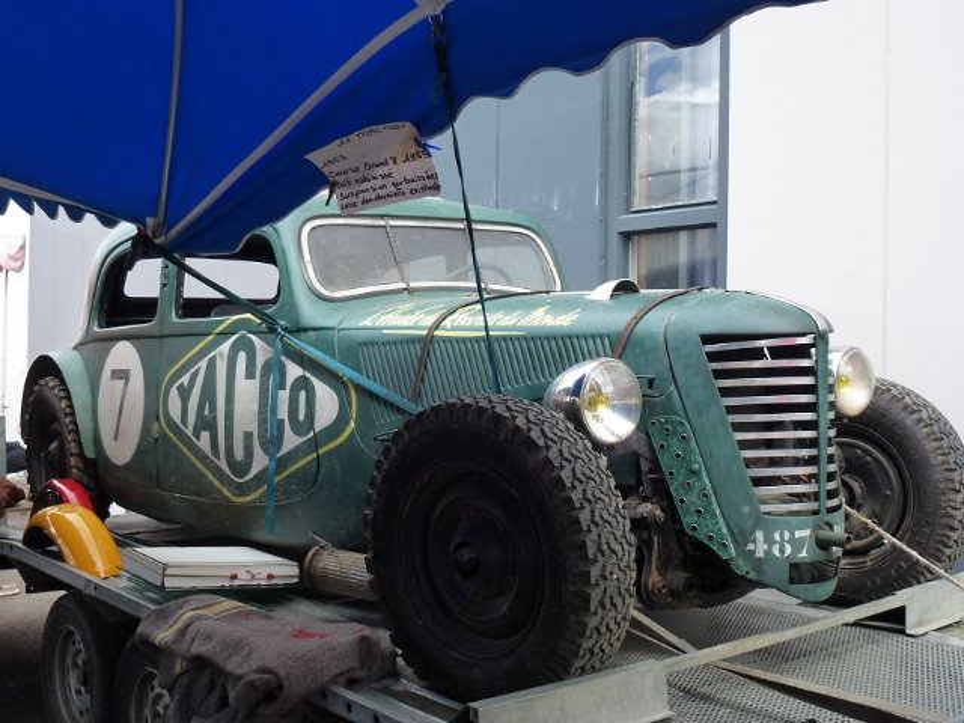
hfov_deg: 47.9
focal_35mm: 39
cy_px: 362
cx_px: 482
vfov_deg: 36.8
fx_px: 1086
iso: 160
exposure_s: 1/160
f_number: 3.8
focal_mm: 6.8
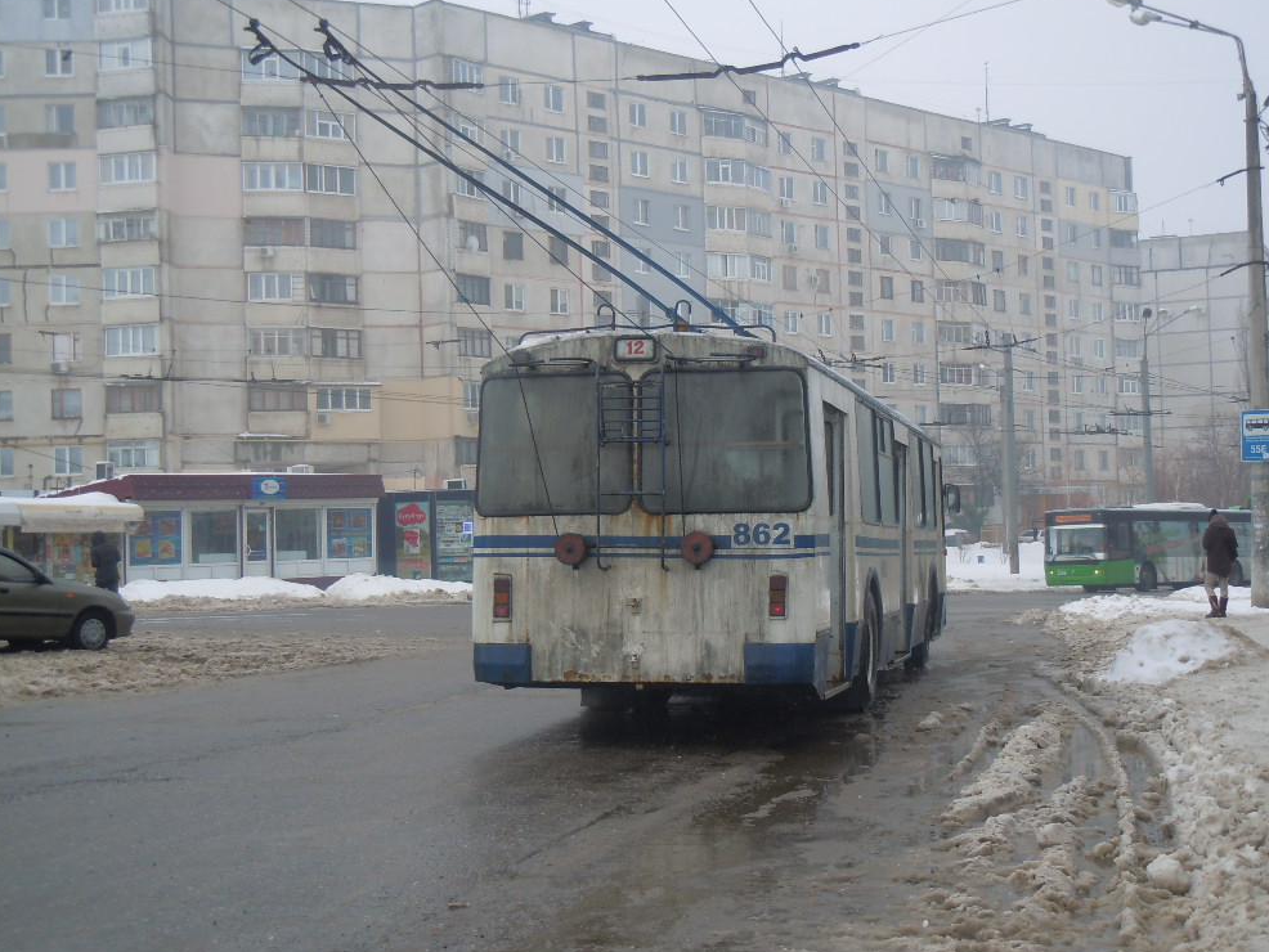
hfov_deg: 35.5
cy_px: 475
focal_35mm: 54
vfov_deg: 27.0
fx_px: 1980
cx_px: 653
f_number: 3.9
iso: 100
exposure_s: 1/200
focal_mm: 9.3
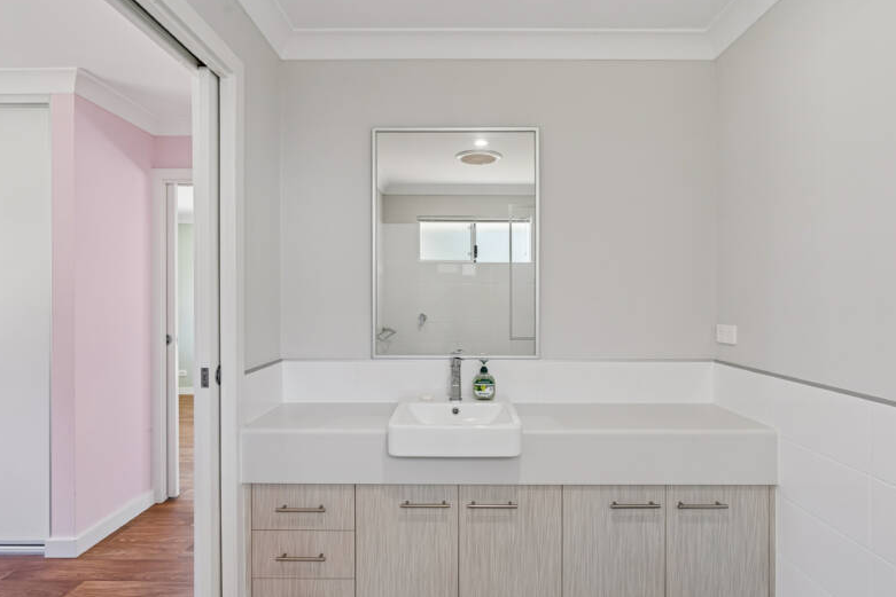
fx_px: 448
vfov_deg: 67.4
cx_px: 459
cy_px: 311
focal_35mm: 18
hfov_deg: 90.0
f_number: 8
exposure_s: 1/80
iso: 1000
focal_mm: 17
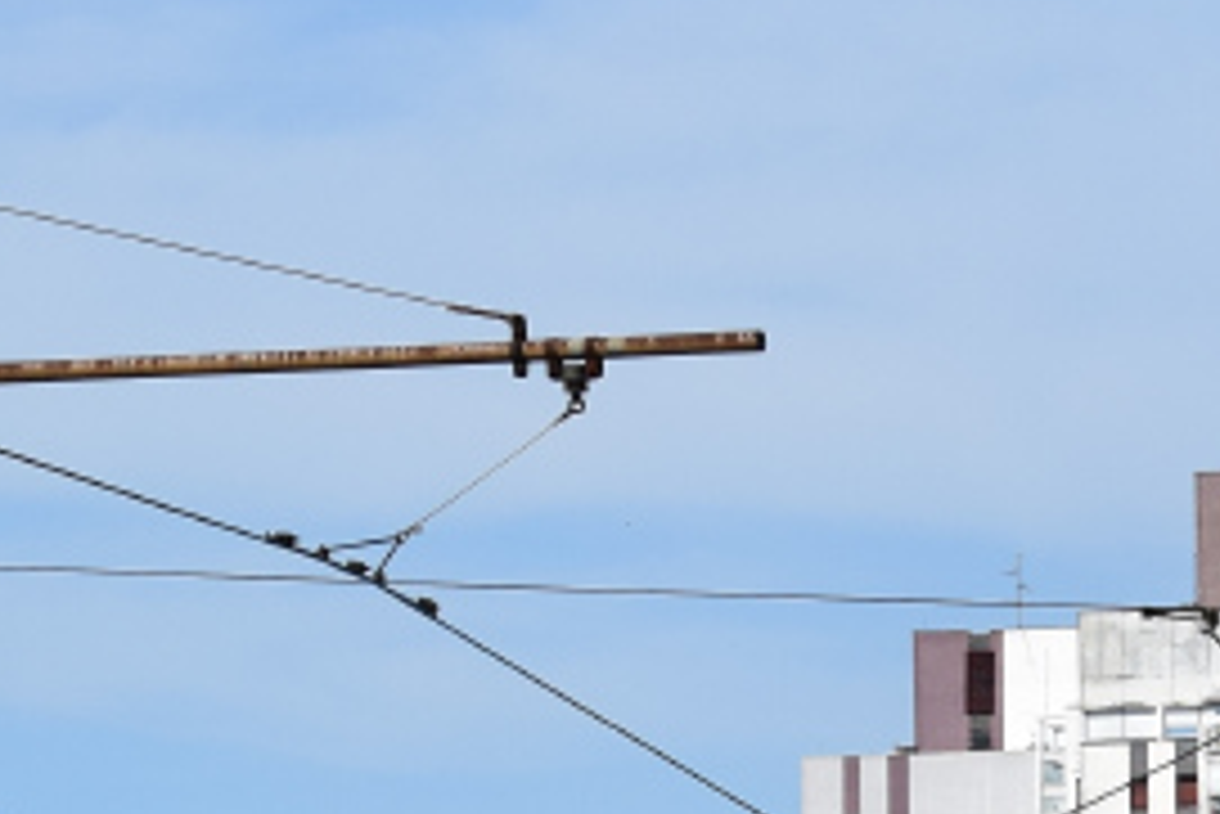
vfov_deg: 4.2
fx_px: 10965
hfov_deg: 6.2
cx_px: 2314
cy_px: 1122
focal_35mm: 323
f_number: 6.3
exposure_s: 1/1000
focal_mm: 45
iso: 200
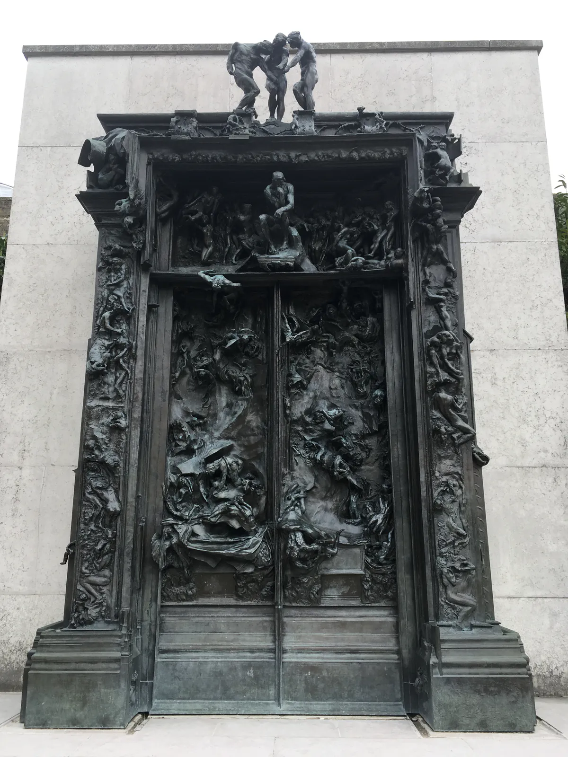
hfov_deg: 48.2
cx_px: 284
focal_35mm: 29
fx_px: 634
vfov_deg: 61.7
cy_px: 378
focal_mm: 4.15
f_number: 2.2
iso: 25
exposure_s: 1/143
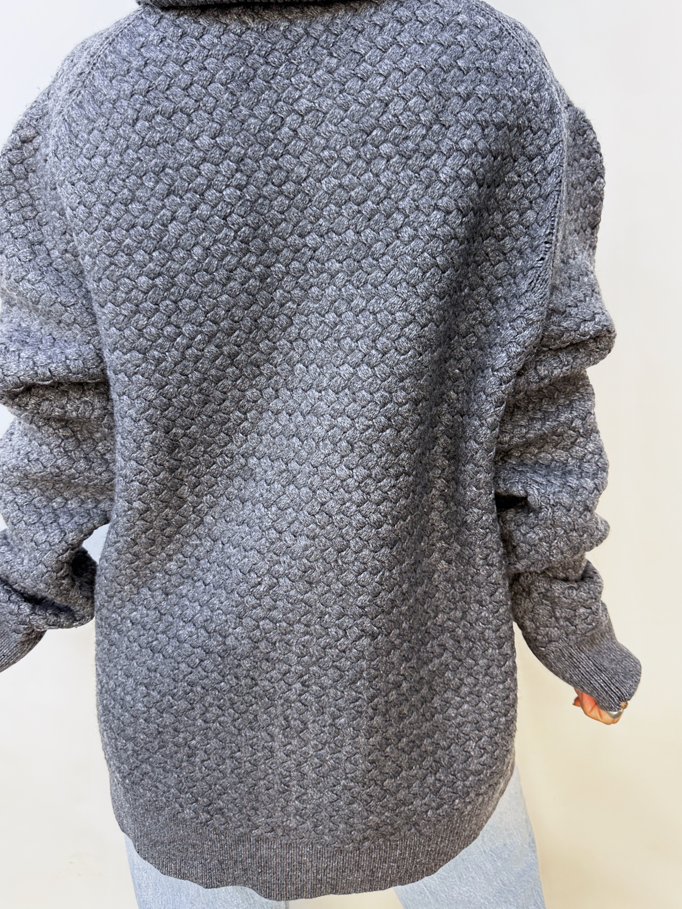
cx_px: 344
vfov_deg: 67.2
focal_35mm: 26
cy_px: 419
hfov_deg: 53.1
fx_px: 683
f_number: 1.78
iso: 64
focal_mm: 6.86
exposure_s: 1/100
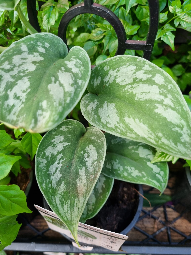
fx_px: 191
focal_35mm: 26
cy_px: 128
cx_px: 96
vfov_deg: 67.3
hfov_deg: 53.1
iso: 160
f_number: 1.8
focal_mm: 5.4
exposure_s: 1/100
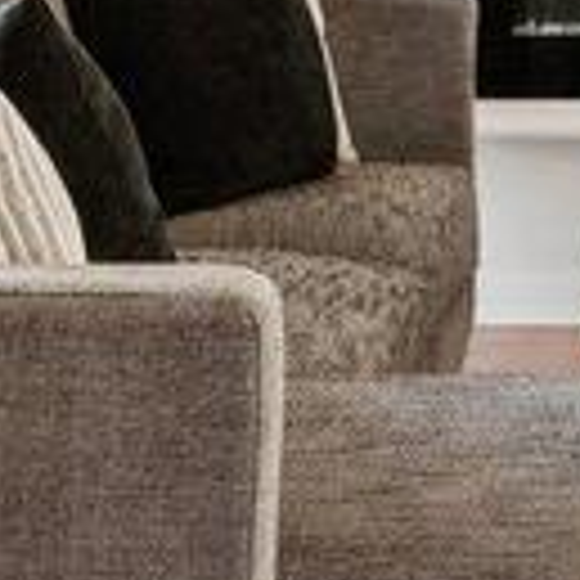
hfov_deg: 9.6
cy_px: -286
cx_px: 715
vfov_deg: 9.5
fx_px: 3412
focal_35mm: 180
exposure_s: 1/60
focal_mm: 19
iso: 640
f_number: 7.1
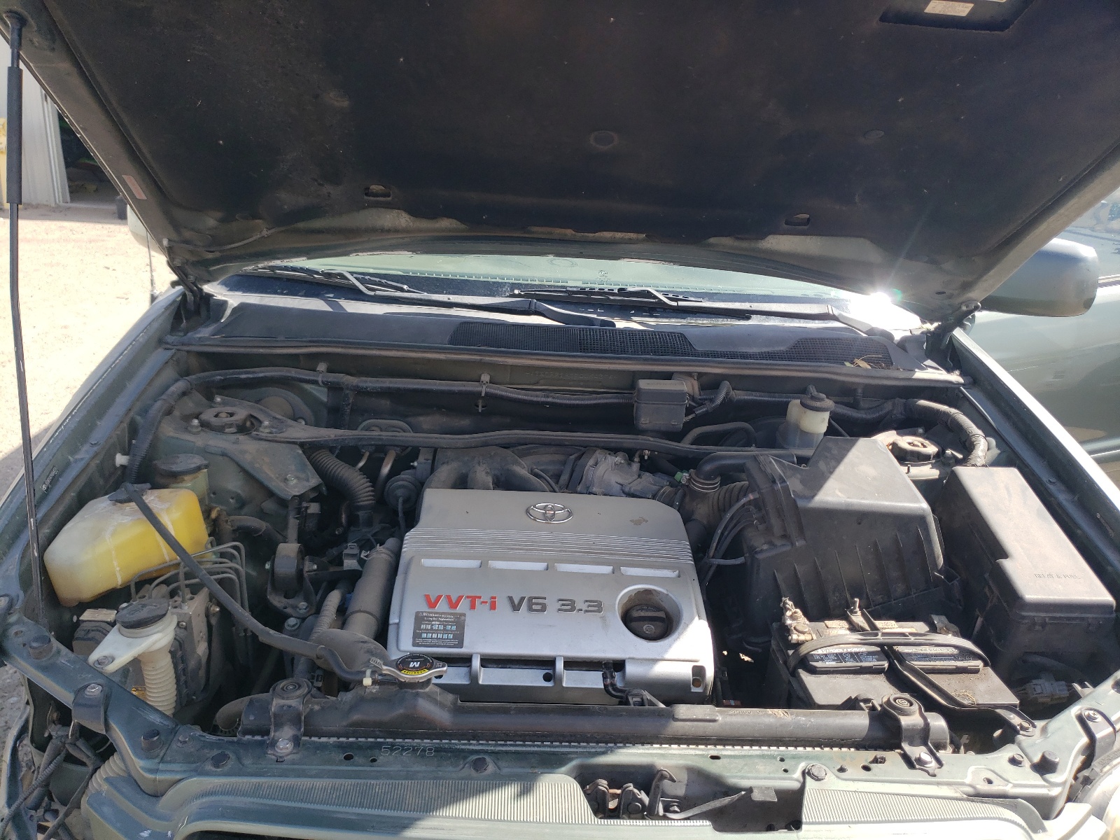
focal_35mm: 26
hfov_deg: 67.3
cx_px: 560
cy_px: 420
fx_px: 841
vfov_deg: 53.1
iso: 50
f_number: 1.5
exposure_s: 1/909
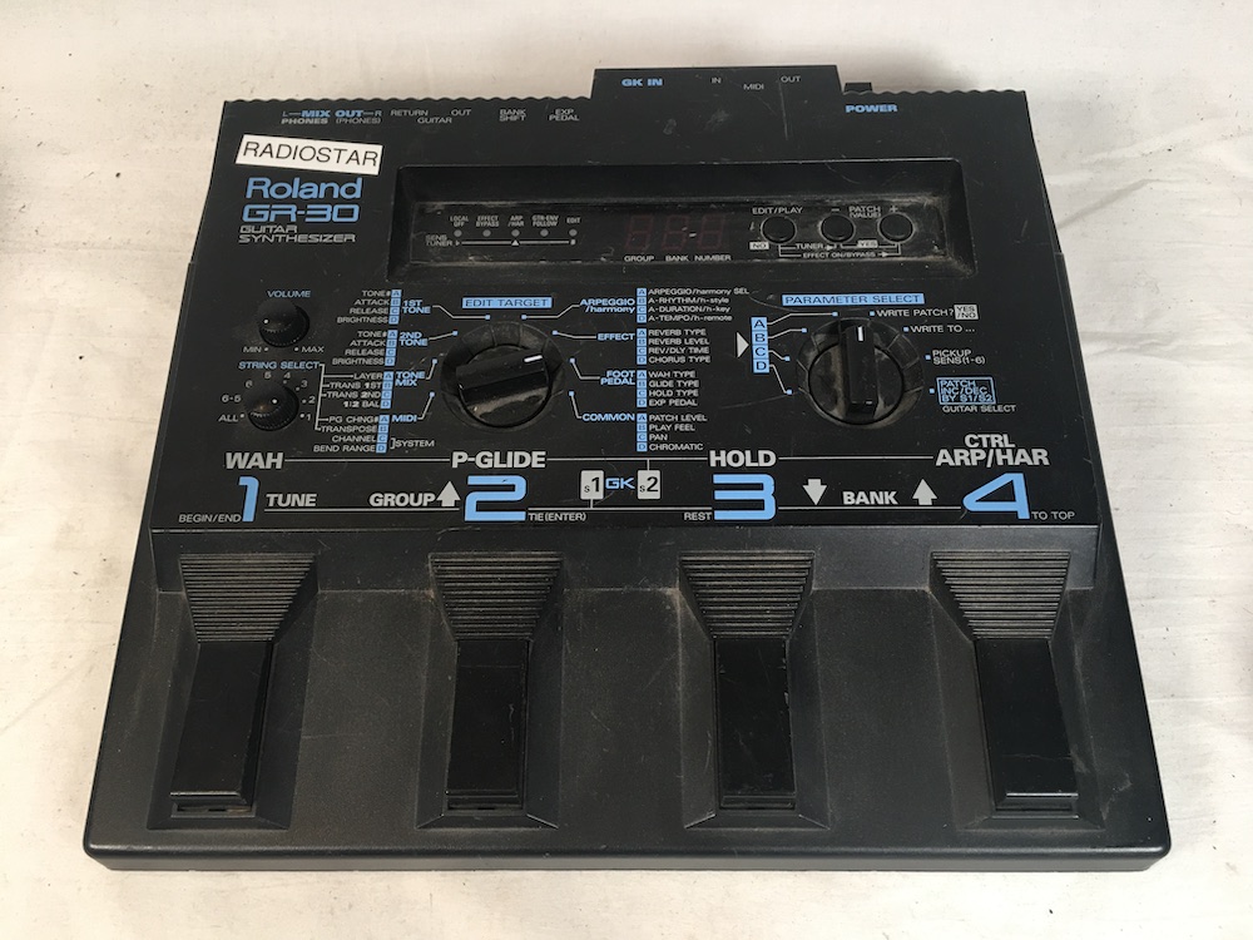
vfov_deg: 48.2
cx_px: 626
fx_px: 1050
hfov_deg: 61.7
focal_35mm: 29
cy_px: 470
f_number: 2.2
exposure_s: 1/30
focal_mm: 4.15
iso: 32
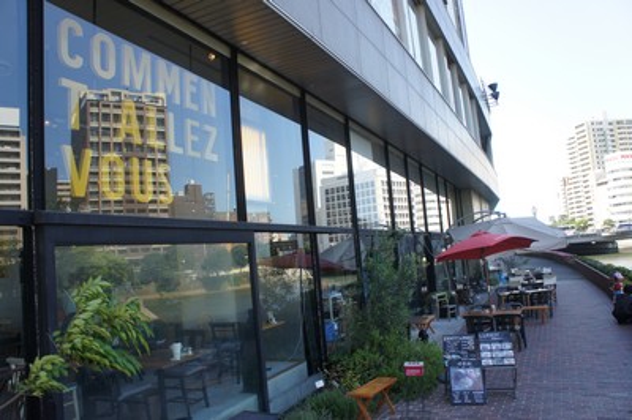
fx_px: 474
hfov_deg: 67.4
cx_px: 316
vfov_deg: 47.9
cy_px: 210
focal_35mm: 27
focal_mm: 18
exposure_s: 1/100
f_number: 6.3
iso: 200
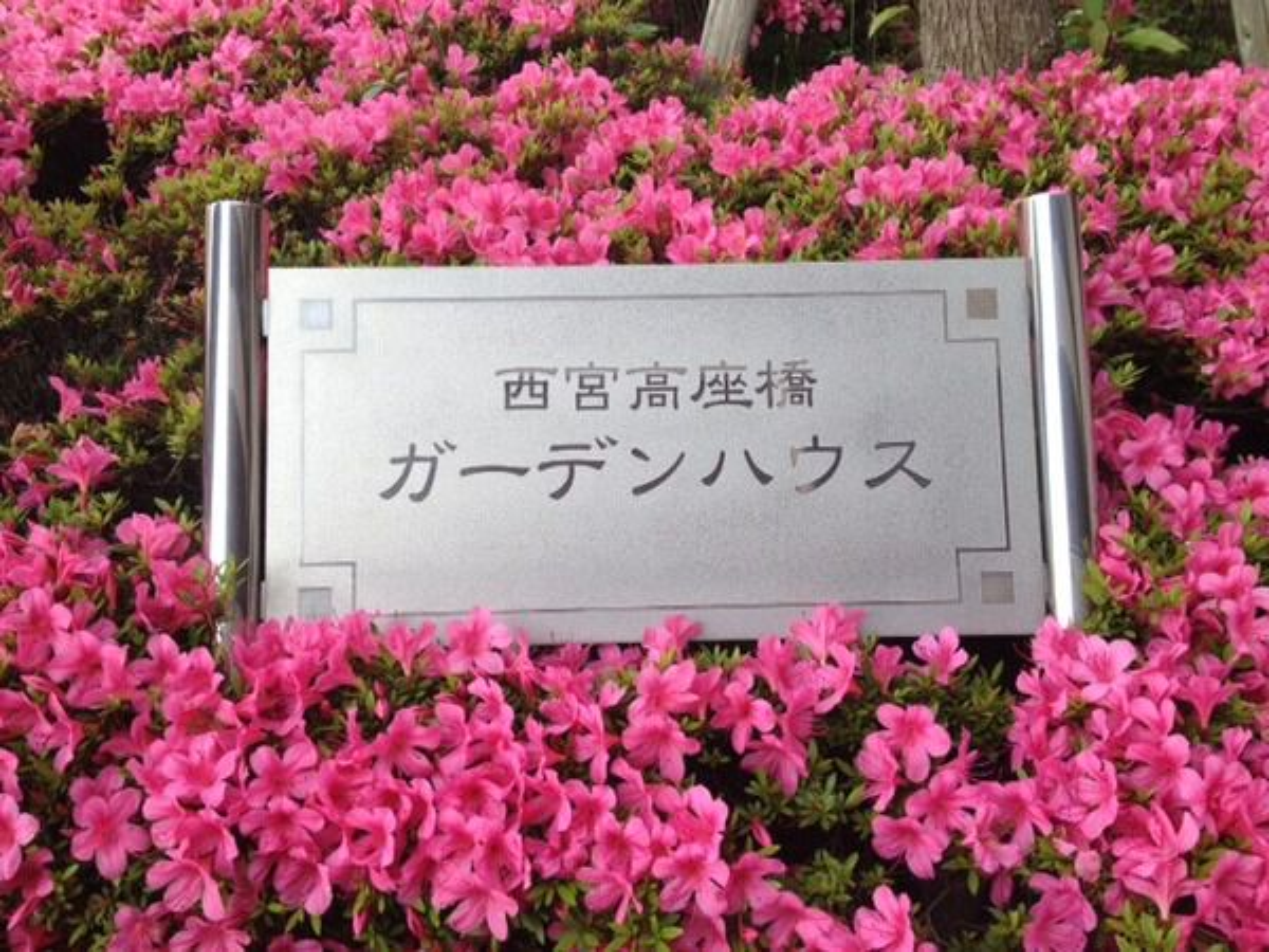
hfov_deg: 52.6
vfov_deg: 40.7
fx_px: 1283
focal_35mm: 35
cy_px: 476
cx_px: 634
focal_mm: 4.28
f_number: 2.4
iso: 50
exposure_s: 1/252
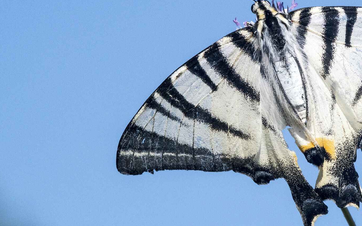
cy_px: 108
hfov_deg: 3.7
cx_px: 290
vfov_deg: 2.3
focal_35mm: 563
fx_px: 5553
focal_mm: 210
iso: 1000
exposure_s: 1/640
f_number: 18
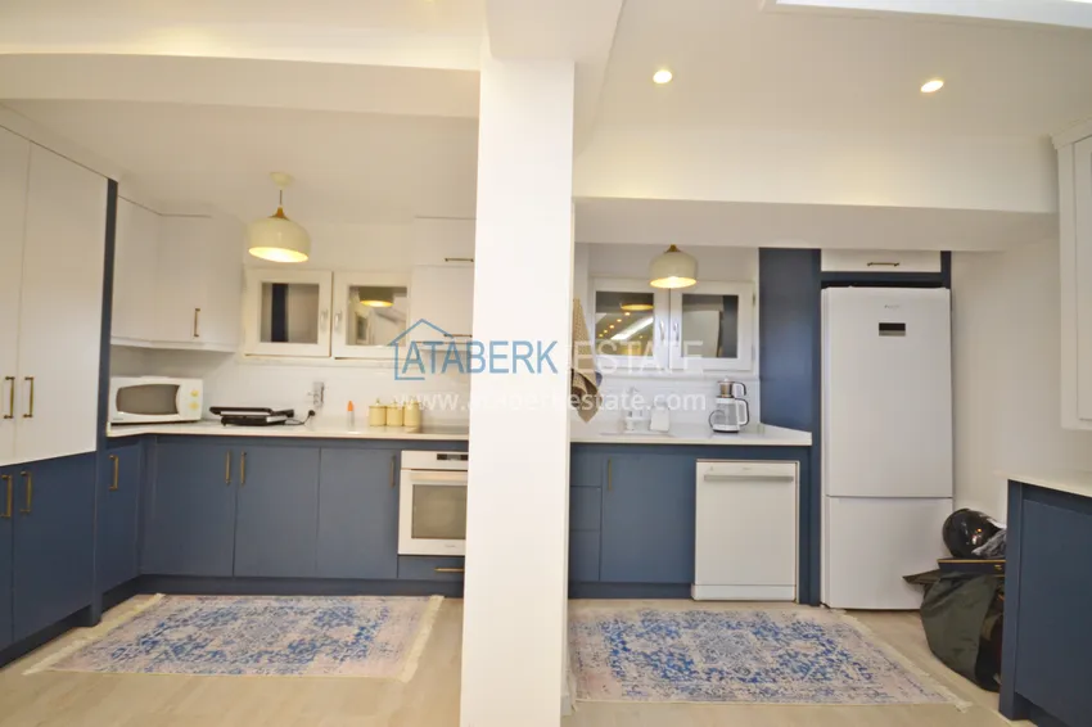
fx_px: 455
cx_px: 546
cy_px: 364
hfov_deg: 100.4
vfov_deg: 77.3
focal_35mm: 15
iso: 640
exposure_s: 1/60
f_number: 4
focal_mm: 10
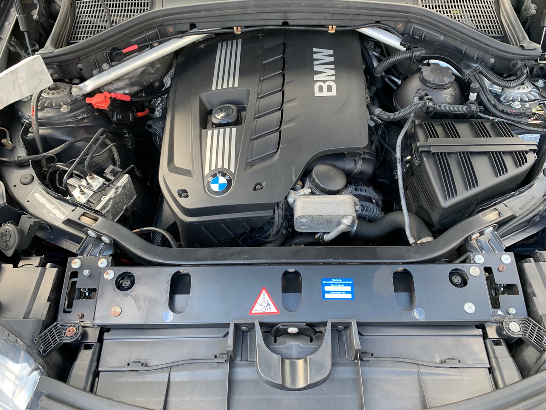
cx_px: 273
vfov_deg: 53.1
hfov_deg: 67.3
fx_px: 410
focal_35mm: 26
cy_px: 205
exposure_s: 1/121
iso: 80
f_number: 1.8
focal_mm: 4.25
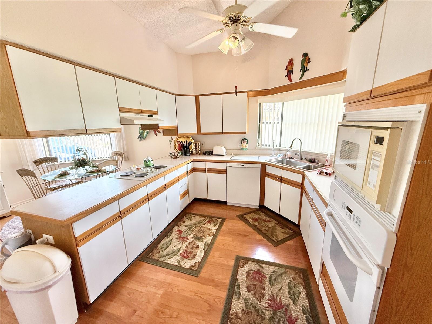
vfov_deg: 85.7
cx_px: 216
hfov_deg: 102.1
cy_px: 162
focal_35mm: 14
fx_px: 175
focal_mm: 2.22
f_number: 2.2
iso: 320
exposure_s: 1/120
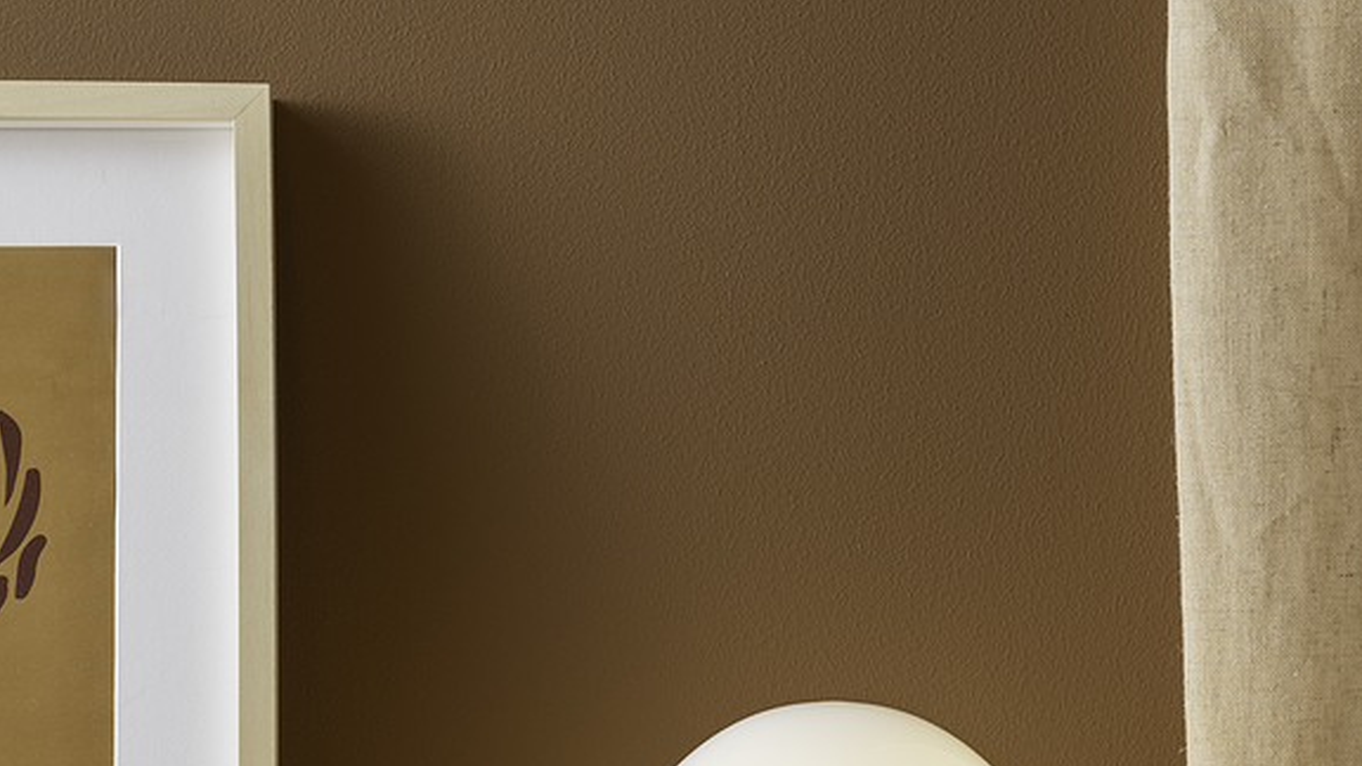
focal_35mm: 205
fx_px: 7404
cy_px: 1006
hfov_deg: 10.5
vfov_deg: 5.9
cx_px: 681
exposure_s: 1/10
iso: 125
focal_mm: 130
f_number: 11
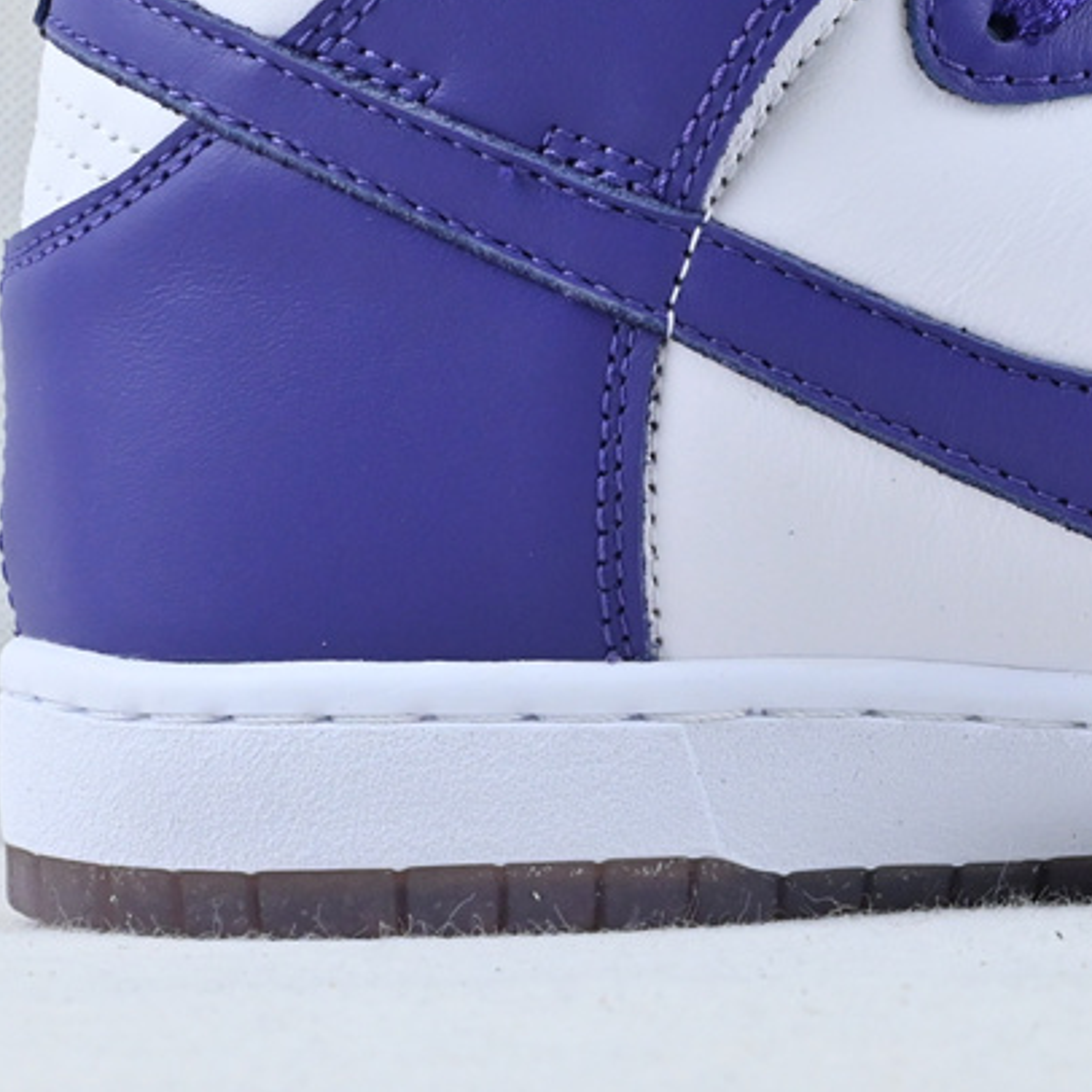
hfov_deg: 13.4
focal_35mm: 128
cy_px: 325
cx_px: 1197
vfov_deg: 13.6
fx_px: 4568
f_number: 10
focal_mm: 34
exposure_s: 1/125
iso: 1000
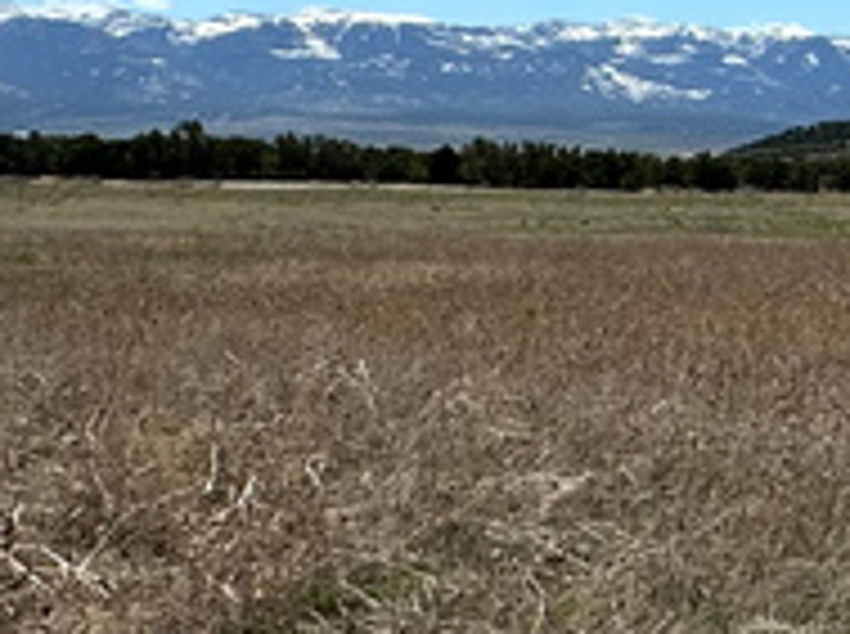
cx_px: 1165
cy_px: 121
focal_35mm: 76
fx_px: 1863
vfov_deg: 19.1
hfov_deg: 22.4
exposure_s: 1/3509
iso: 50
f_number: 2.2
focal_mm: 2.22
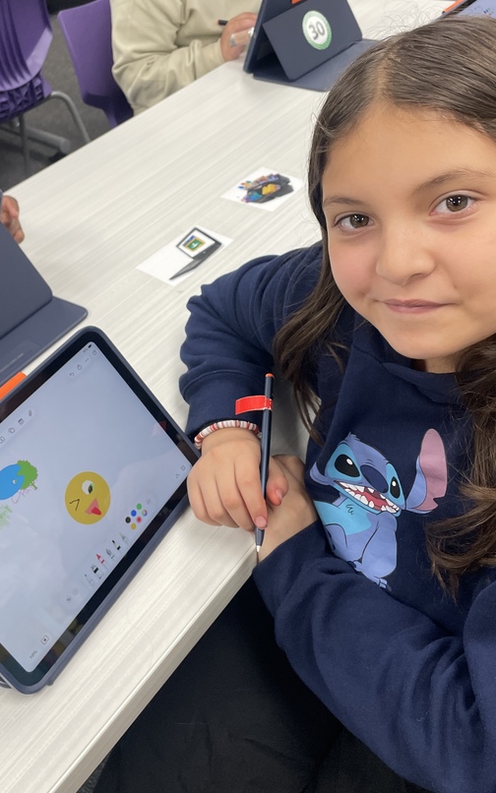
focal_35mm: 35
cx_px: 213
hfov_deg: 36.2
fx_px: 757
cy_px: 321
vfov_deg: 55.0
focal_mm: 4.2
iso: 125
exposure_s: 1/114
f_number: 1.6
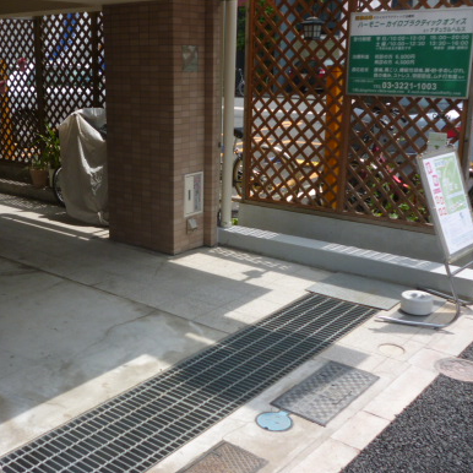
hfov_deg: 40.4
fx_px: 634
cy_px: 232
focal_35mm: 41
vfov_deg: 40.9
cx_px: 156
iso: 100
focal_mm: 5
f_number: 3.1
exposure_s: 1/640
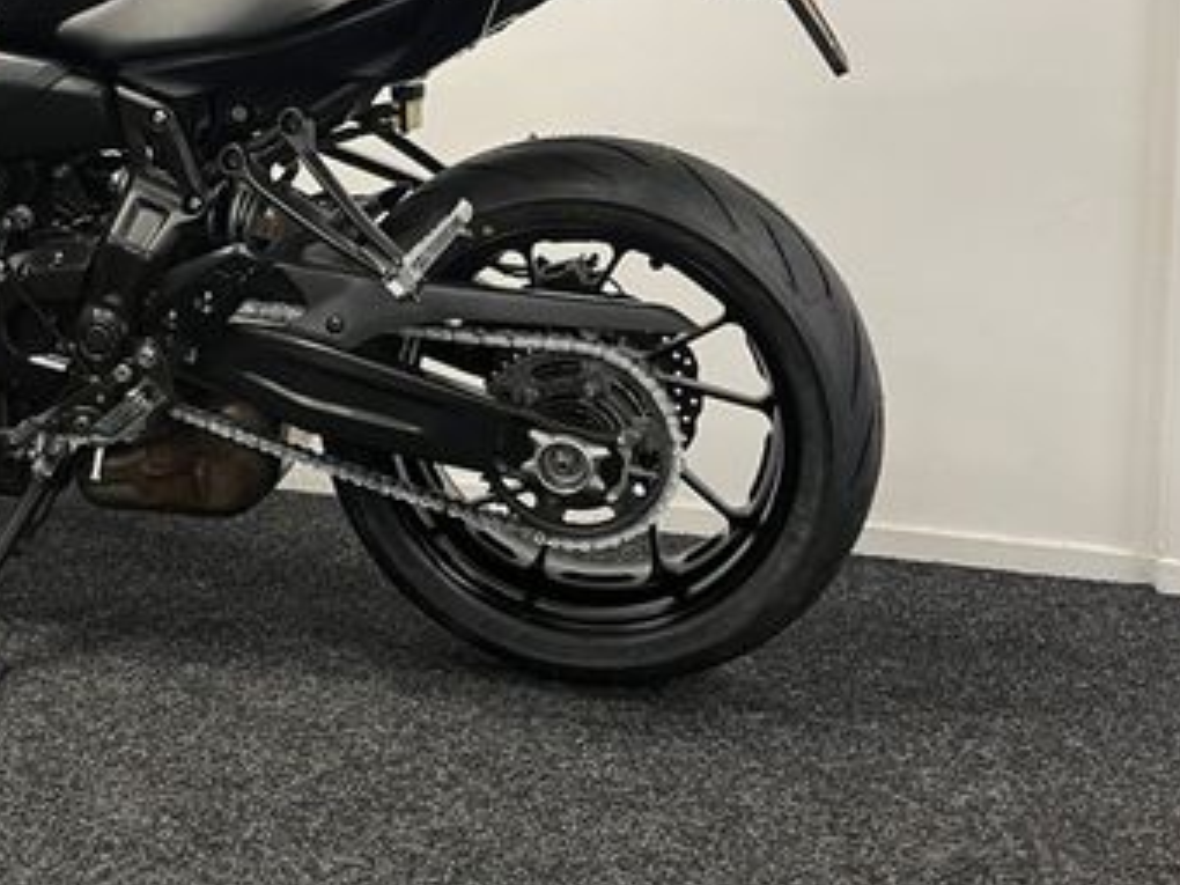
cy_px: 142
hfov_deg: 37.9
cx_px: 285
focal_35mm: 49
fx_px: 1670
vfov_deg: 28.8
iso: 80
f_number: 1.6
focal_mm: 5.1
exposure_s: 1/50
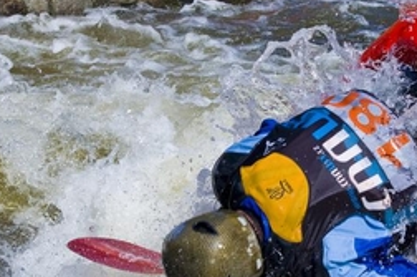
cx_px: 258
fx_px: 1364
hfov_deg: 17.4
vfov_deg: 11.6
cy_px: 148
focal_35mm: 118
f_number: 7.1
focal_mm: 30
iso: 200
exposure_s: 1/800
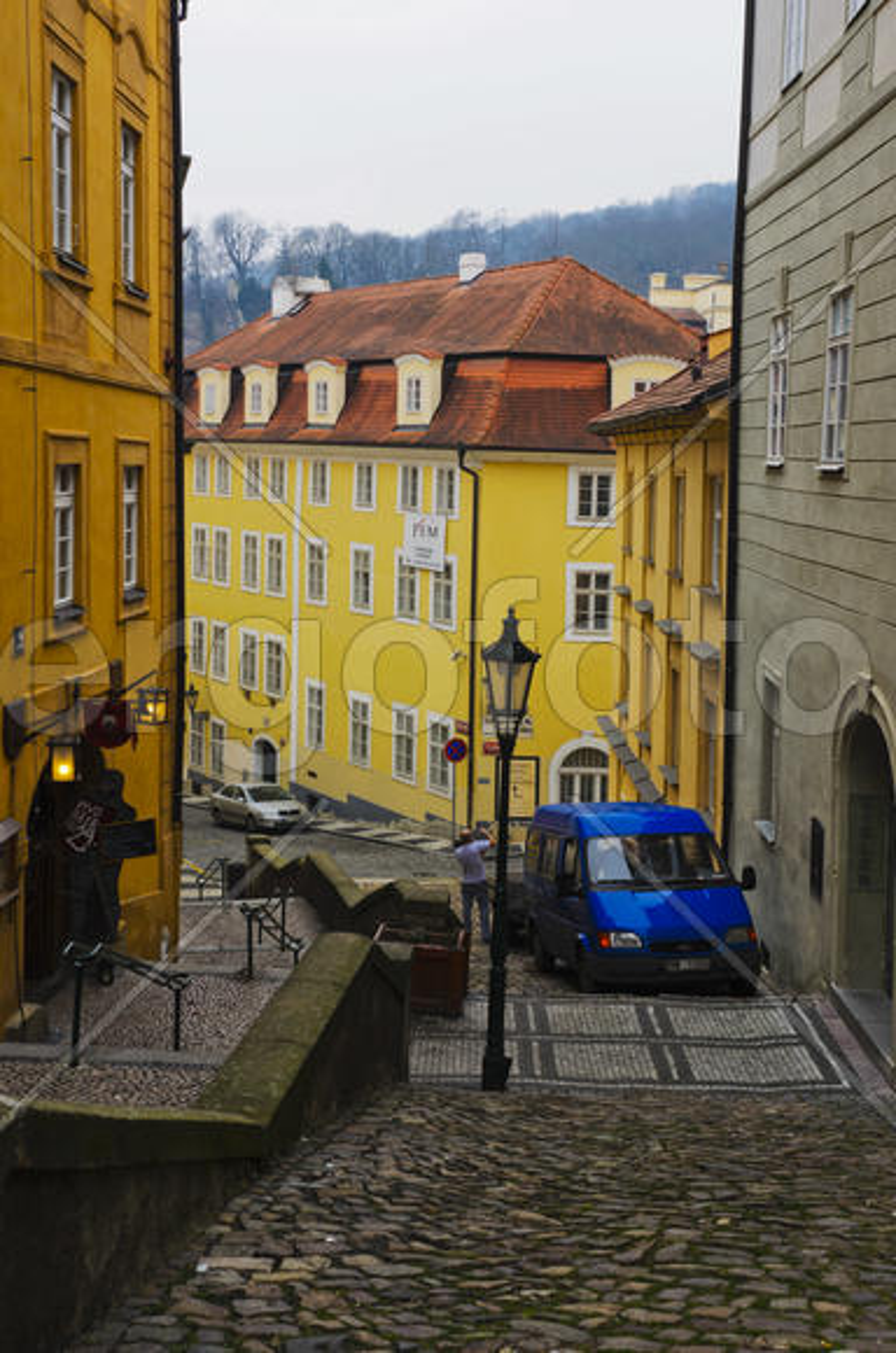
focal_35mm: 42
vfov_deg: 46.5
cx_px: 448
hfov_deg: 31.7
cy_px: 676
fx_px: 1575
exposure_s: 1/60
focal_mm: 28
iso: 100
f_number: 6.7
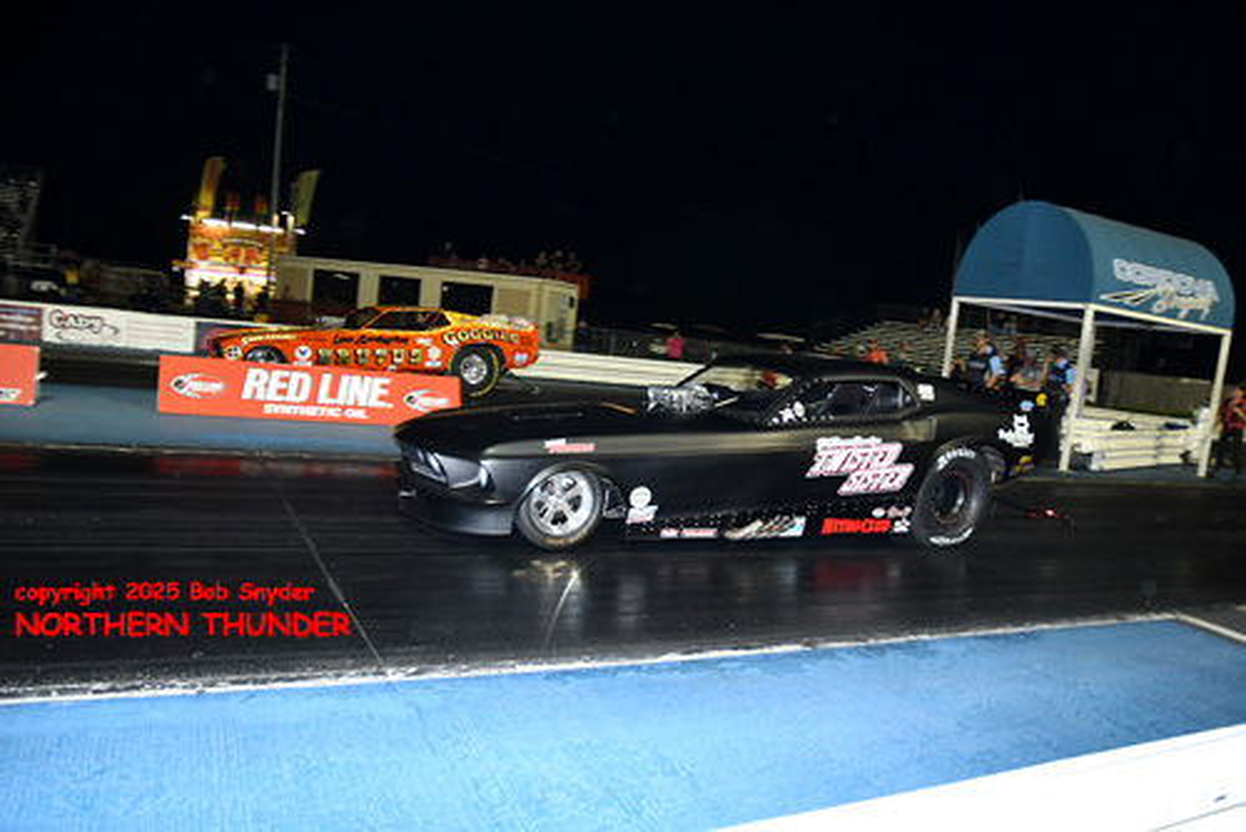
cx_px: 623
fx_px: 831
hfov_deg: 73.7
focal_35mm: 24
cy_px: 416
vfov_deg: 53.2
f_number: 3.2
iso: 800
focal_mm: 16
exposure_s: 1/250
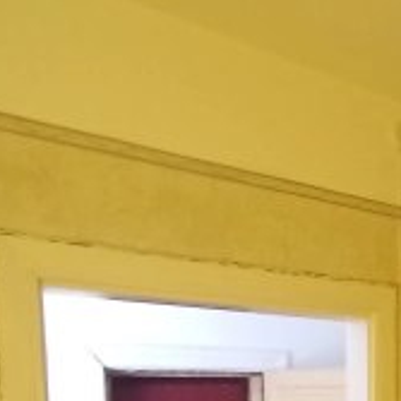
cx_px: 468
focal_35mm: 53
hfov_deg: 28.5
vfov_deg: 28.6
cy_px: 463
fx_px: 695
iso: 225
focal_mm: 1.65
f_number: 2.2
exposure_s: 1/50
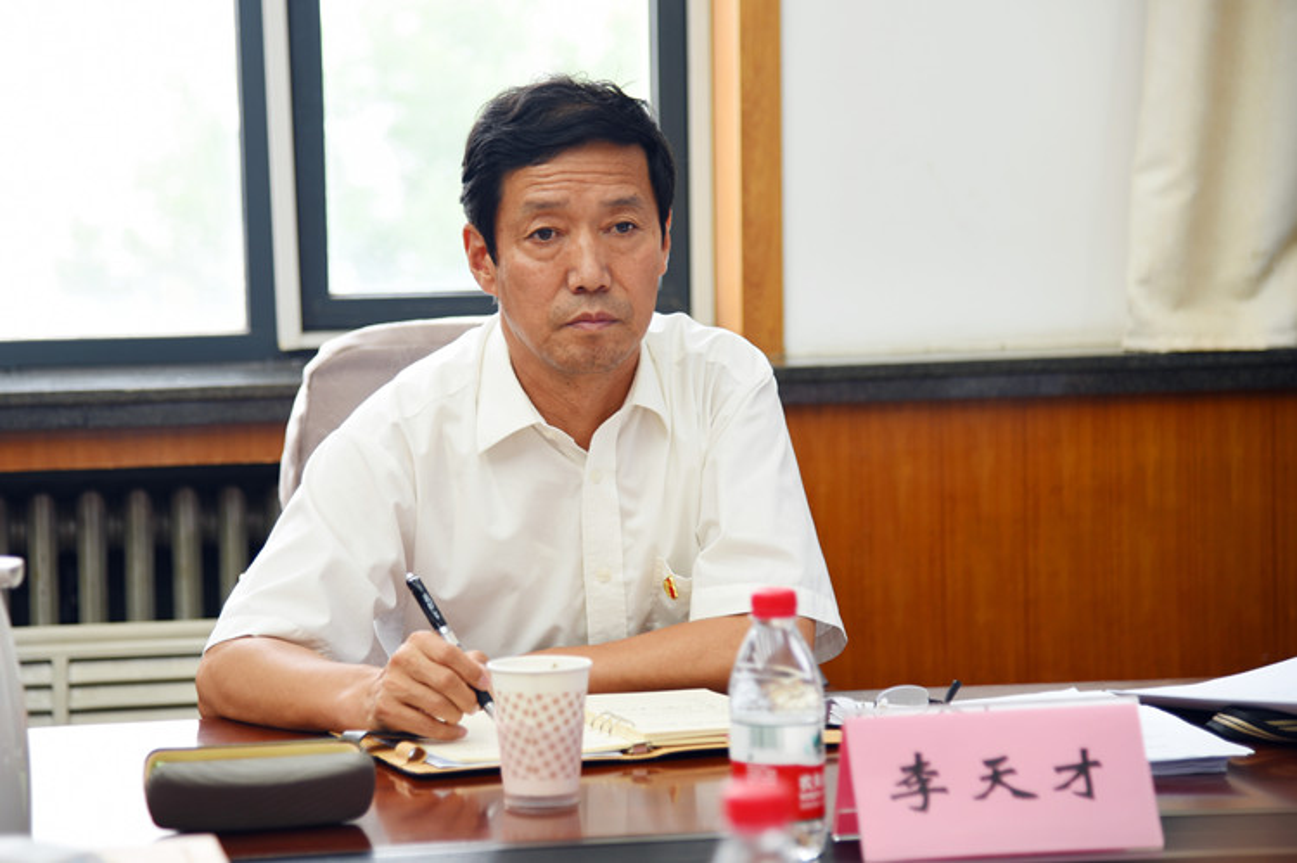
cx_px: 648
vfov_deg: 15.9
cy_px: 432
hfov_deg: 23.7
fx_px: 3096
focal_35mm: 86
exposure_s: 1/10
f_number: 4
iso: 100
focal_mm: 86
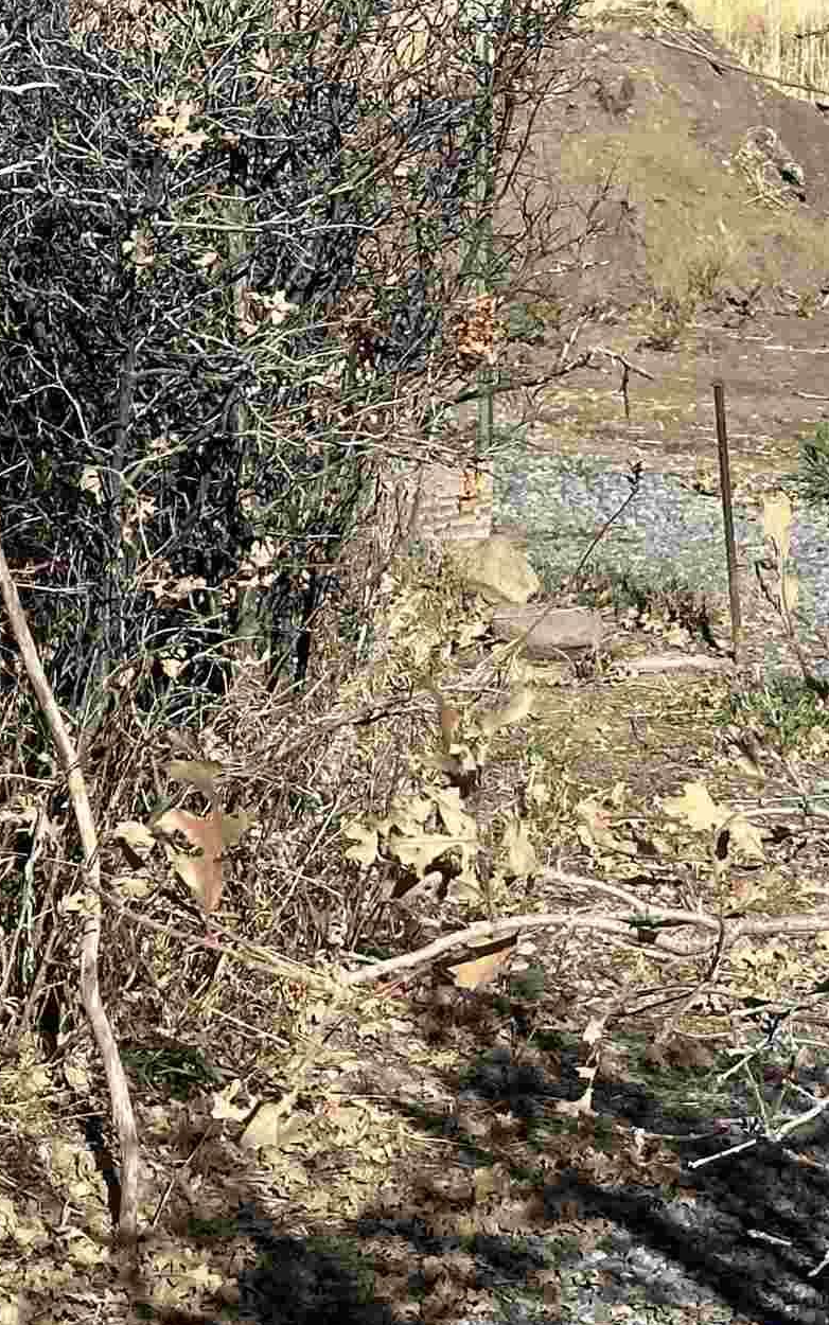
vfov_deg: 16.7
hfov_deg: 10.5
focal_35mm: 125
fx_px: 4515
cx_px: 459
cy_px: 795
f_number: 1.78
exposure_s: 1/4184
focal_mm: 6.86
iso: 64
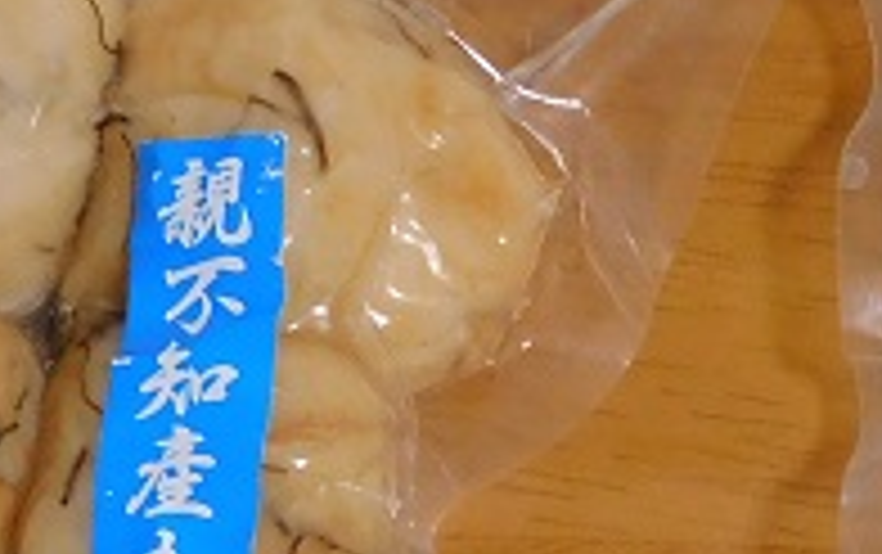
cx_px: 770
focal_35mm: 190
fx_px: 4572
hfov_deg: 11.0
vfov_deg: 6.9
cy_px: 347
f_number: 4
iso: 400
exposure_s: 1/20
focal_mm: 9.9
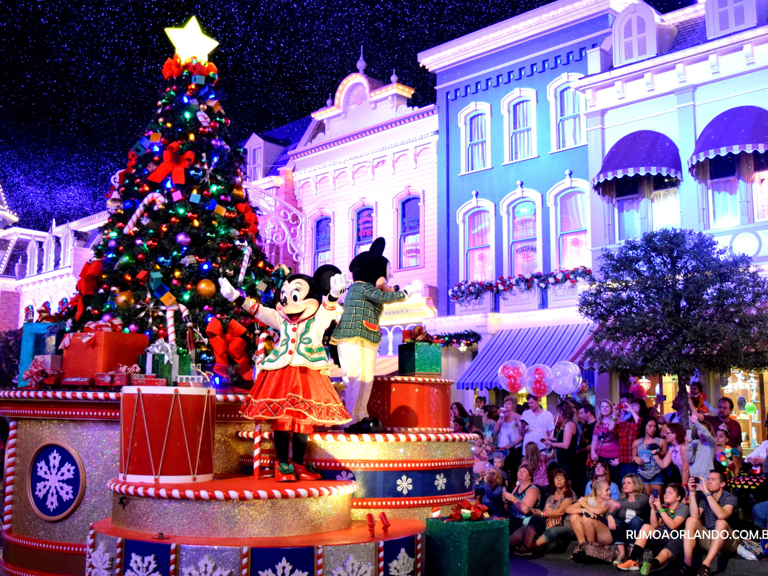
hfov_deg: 47.9
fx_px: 865
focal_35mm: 39
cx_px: 381
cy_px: 288
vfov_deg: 36.8
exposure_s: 1/40
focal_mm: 24
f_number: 4
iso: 3200
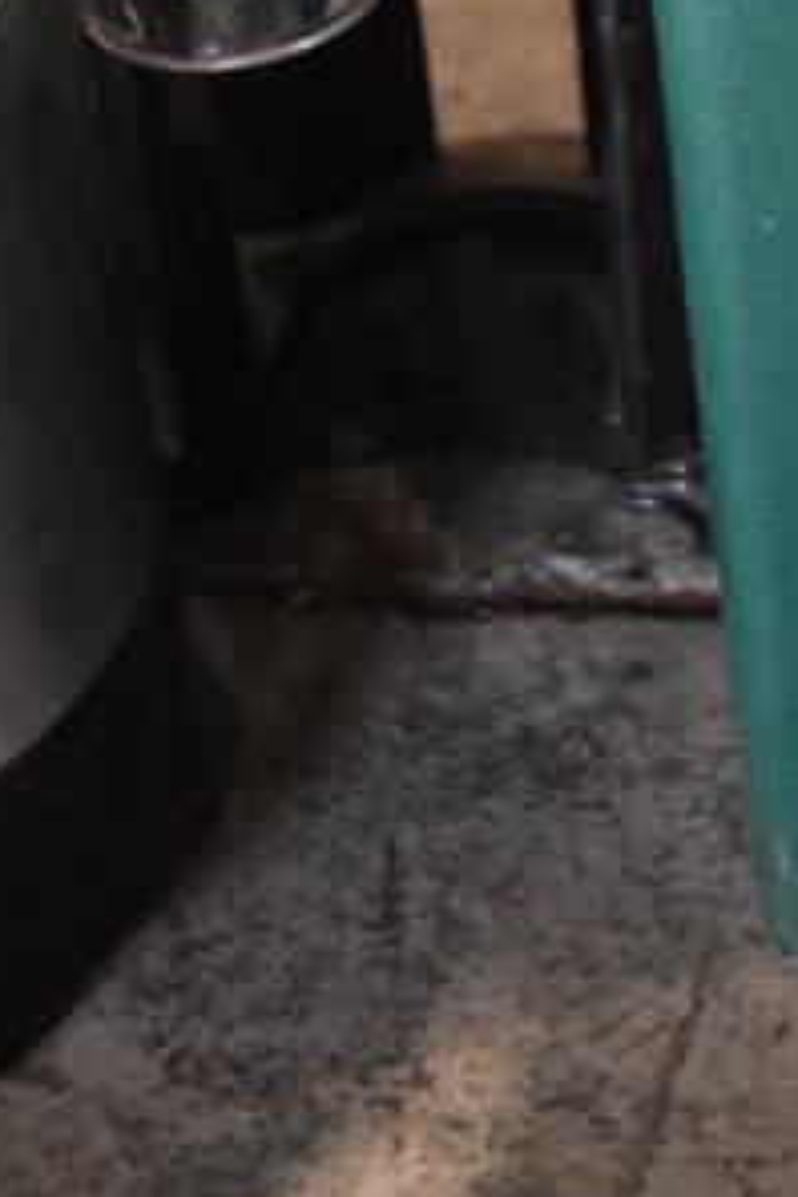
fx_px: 2760
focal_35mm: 83
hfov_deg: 15.2
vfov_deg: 21.8
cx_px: 1205
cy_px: -401
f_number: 3.5
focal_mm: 18
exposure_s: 1/125
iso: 3600
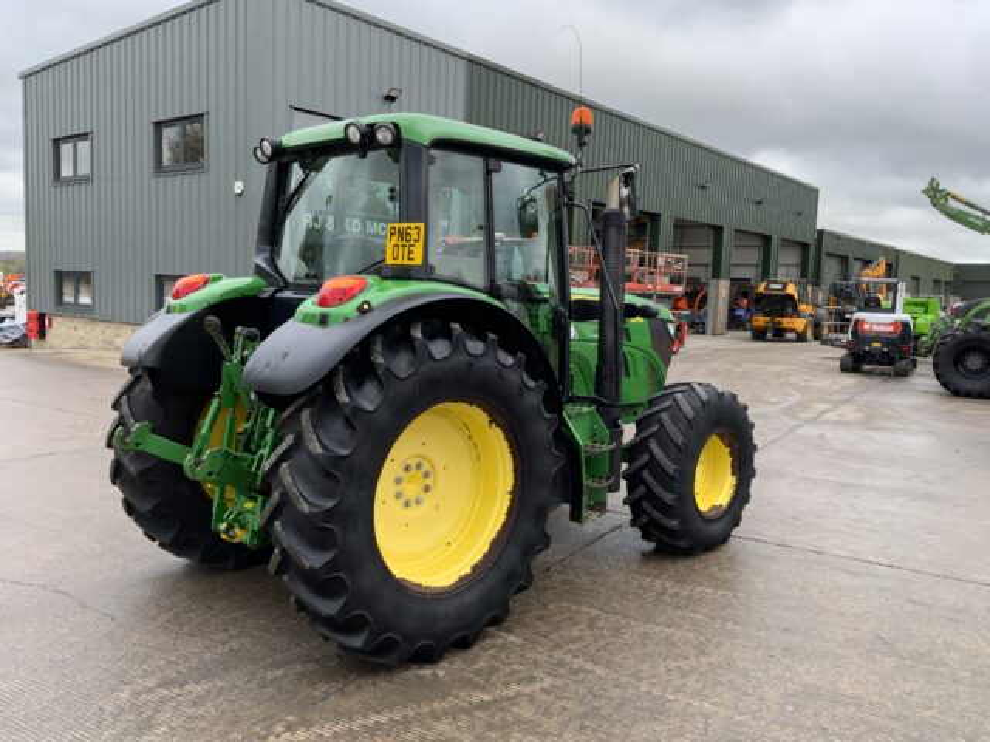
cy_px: 371
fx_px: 829
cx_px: 495
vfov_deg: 48.2
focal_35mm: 29
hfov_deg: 61.7
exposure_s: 1/122
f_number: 1.8
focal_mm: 3
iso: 20
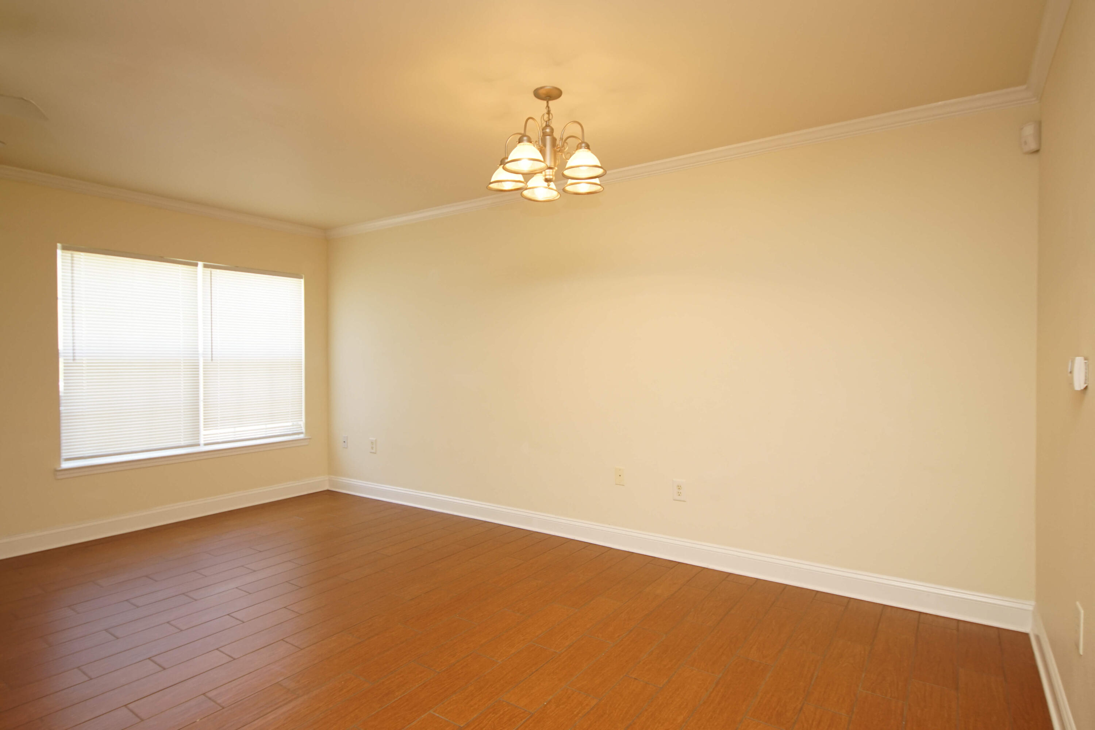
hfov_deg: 90.0
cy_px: 365
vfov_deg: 67.4
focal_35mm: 18
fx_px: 548
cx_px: 548
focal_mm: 12
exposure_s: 1/60
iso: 500
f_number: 4.5
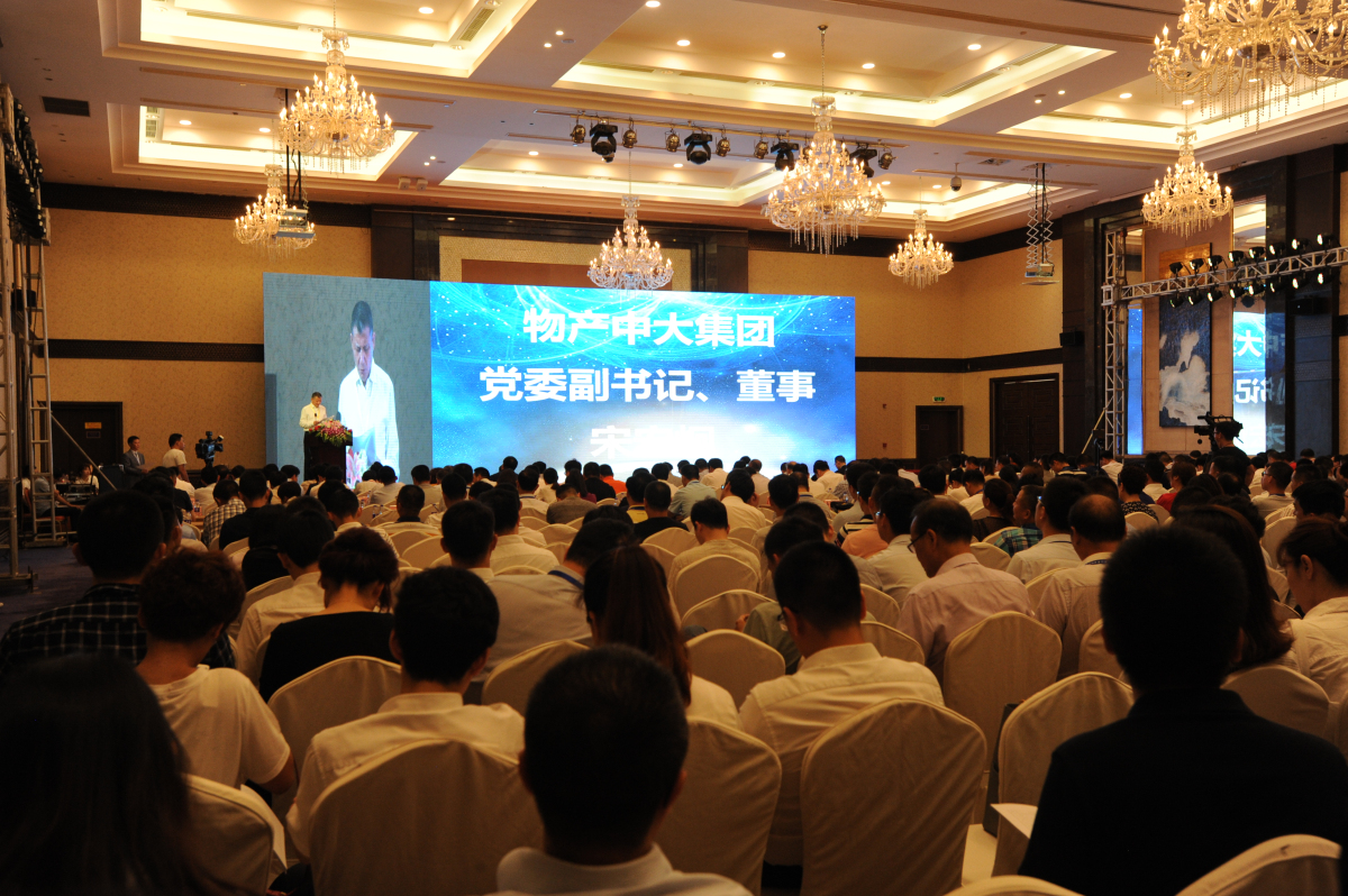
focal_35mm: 35
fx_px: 1309
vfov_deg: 37.8
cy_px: 448
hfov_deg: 54.5
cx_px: 674
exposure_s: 1/125
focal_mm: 35
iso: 1600
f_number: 5
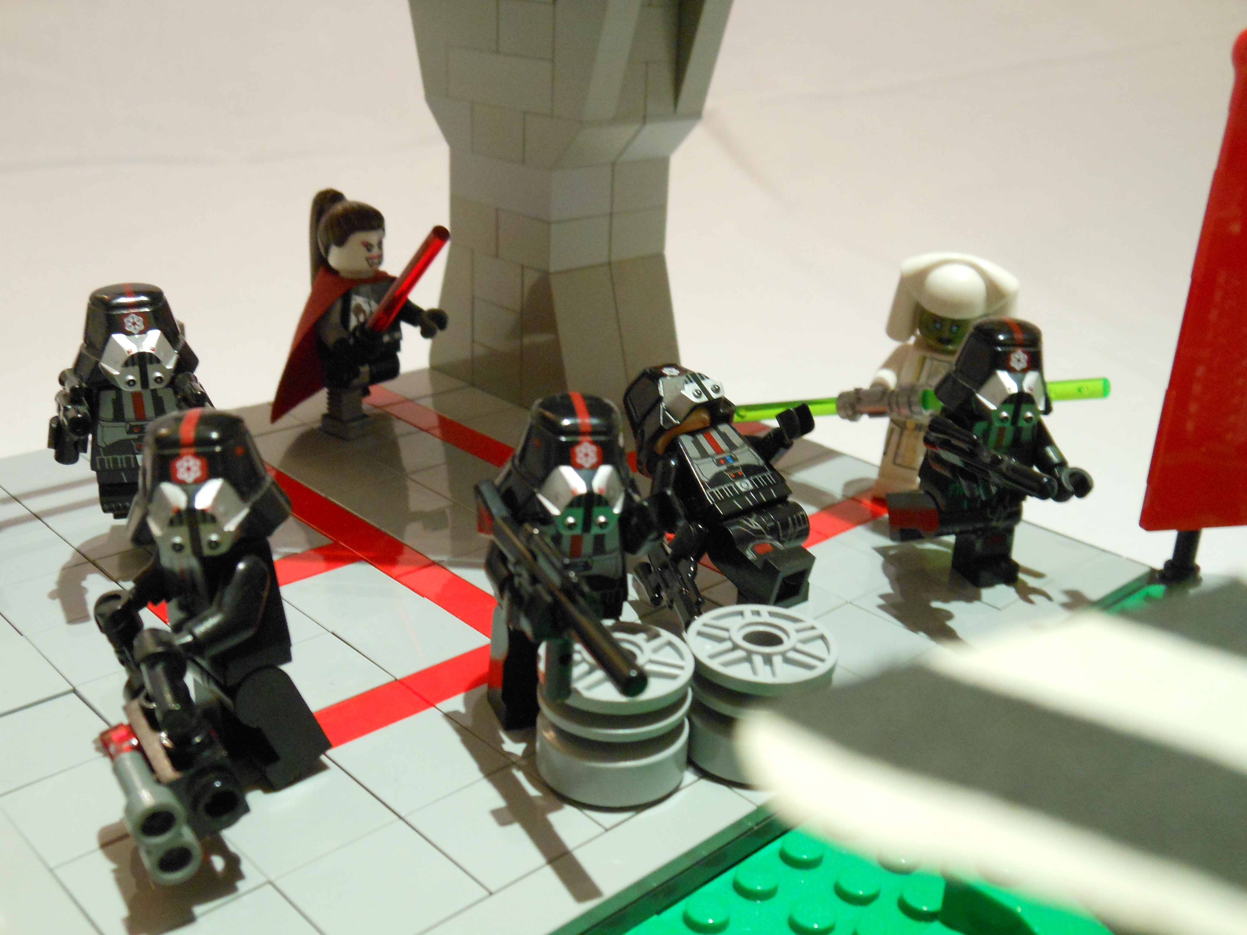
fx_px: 1369
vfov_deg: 37.7
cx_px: 624
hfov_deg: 49.0
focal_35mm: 38
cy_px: 468
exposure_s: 1/8
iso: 500
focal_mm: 6.8
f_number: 3.6
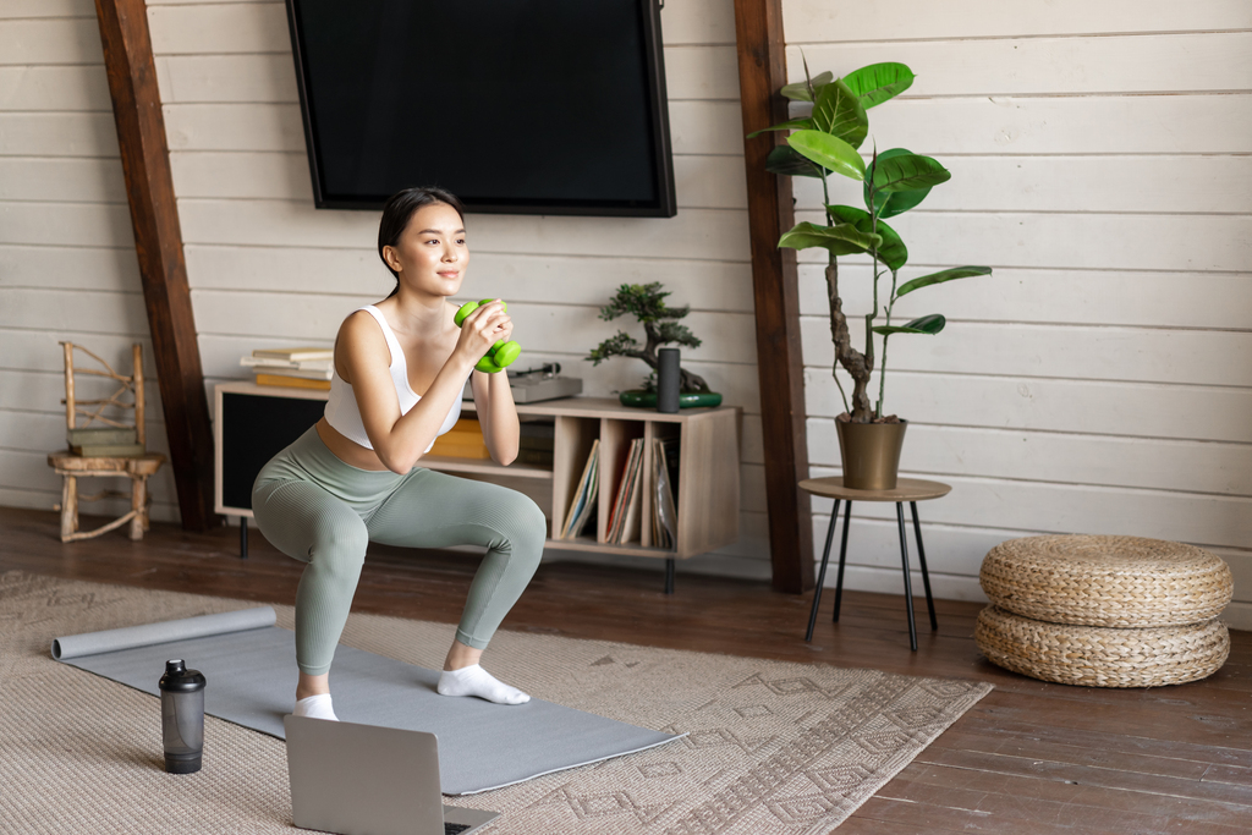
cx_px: 626
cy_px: 418
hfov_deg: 36.2
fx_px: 1913
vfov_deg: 24.6
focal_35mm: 55
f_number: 2
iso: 400
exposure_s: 1/160
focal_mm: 55
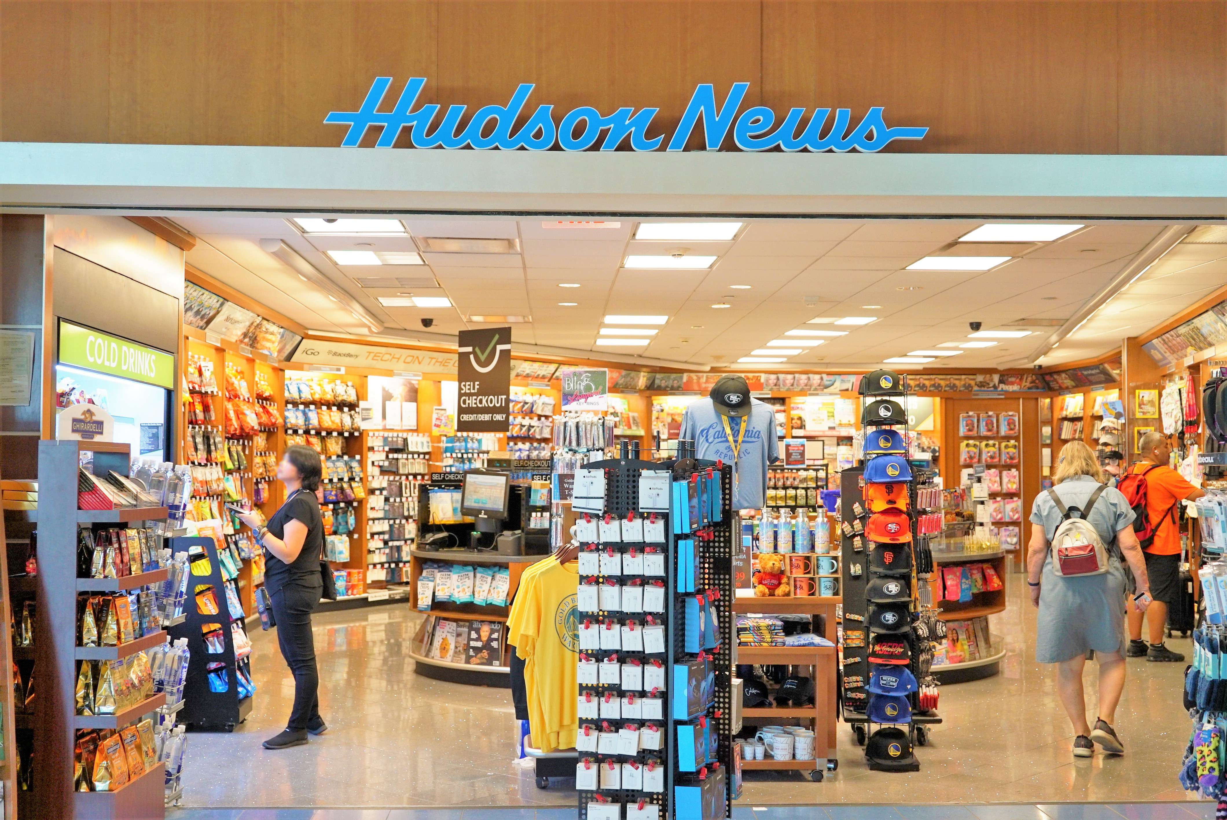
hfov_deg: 49.5
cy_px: 410
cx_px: 614
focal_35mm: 39
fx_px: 1330
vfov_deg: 34.3
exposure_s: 1/160
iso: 800
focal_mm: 39
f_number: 4
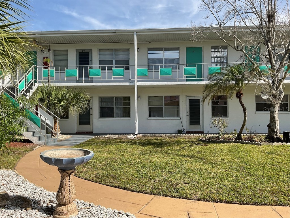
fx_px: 243
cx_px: 145
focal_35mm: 29
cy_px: 109
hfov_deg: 61.7
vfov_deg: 48.2
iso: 16
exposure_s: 1/1577
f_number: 1.8
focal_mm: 3
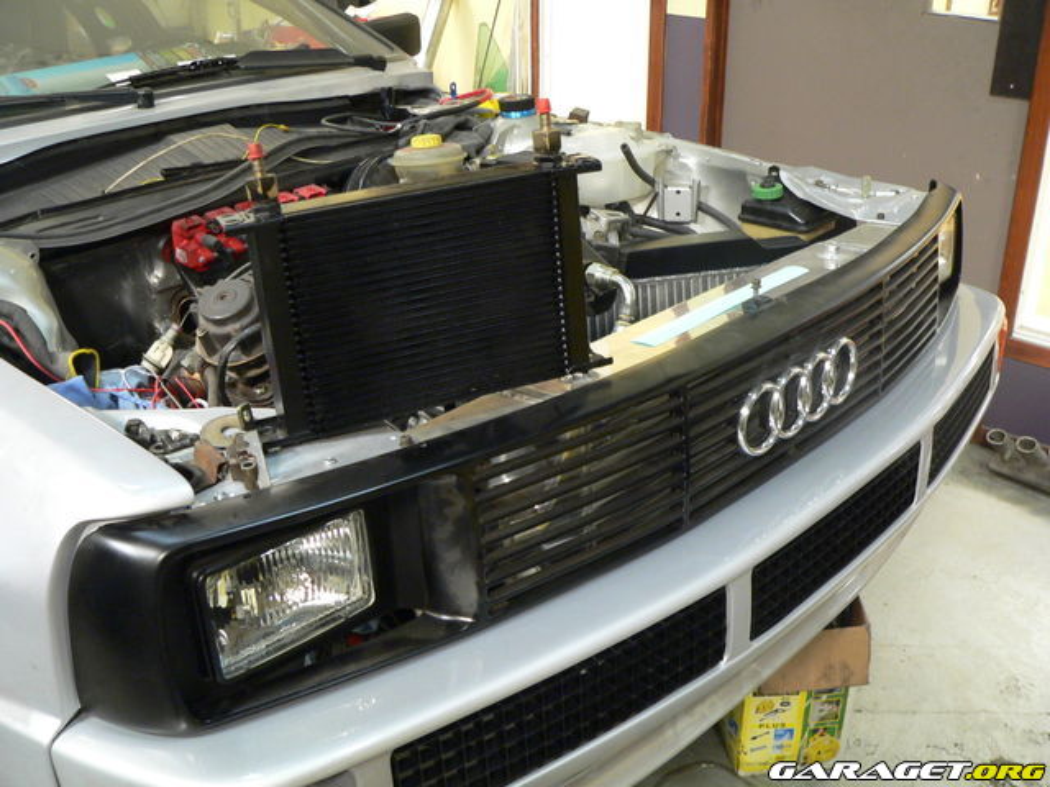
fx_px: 1092
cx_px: 525
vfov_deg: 39.7
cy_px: 394
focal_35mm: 36
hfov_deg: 51.4
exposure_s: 1/5
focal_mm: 6
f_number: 2.8
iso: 200
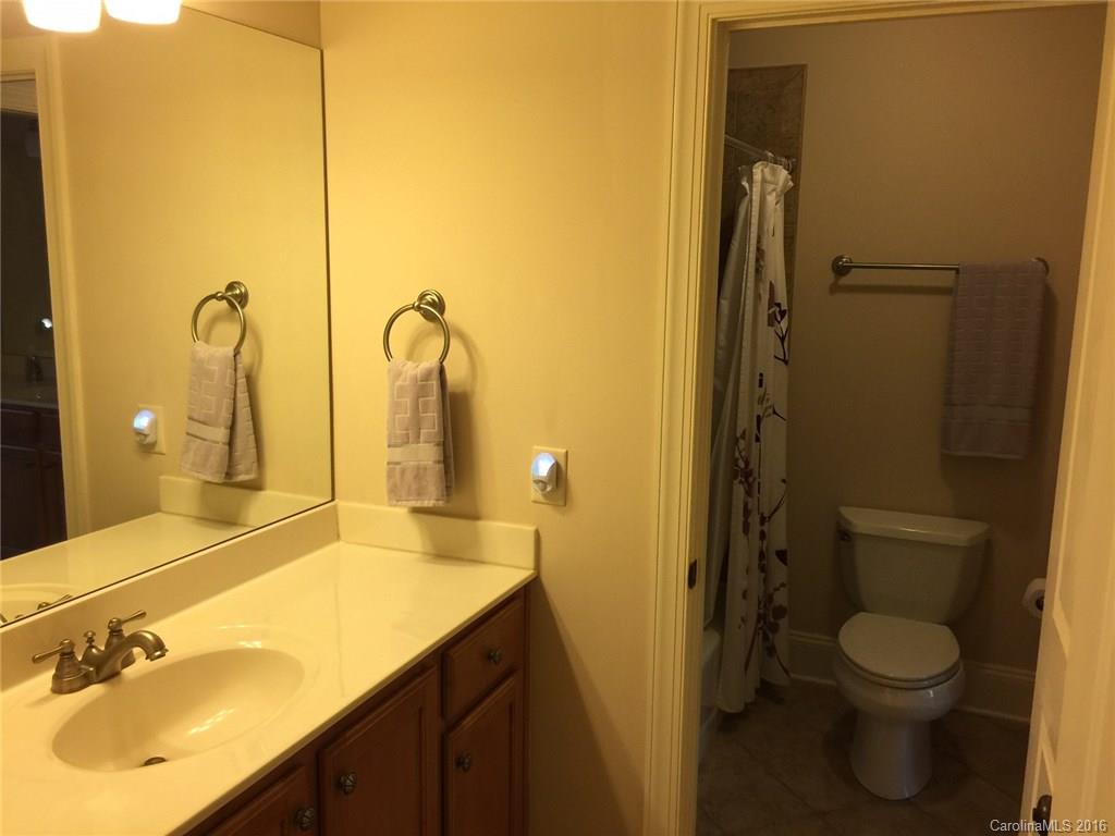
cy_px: 418
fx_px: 934
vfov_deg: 48.2
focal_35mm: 29
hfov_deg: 61.7
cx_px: 558
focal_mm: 4.15
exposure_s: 1/15
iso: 50
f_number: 2.2
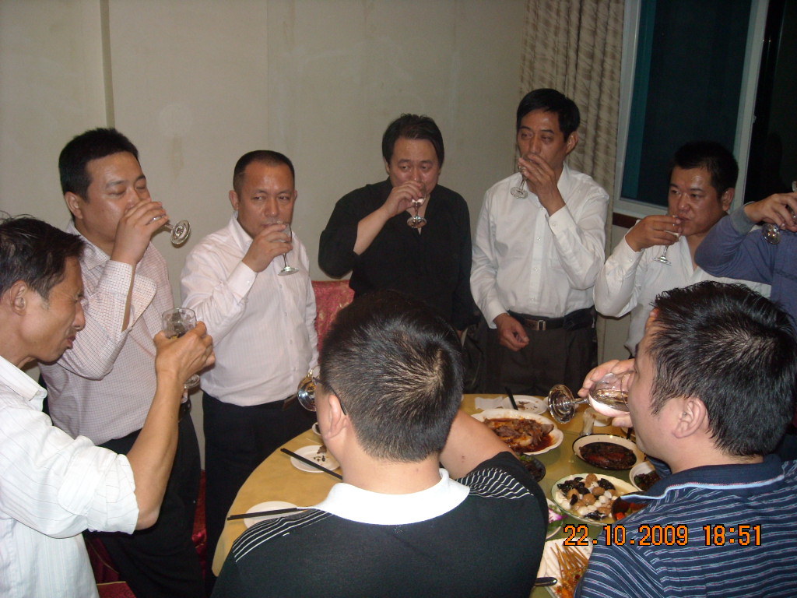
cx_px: 398
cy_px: 299
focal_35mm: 35
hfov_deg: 52.6
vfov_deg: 40.7
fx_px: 806
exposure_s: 1/60
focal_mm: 5.7
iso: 200
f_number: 2.8
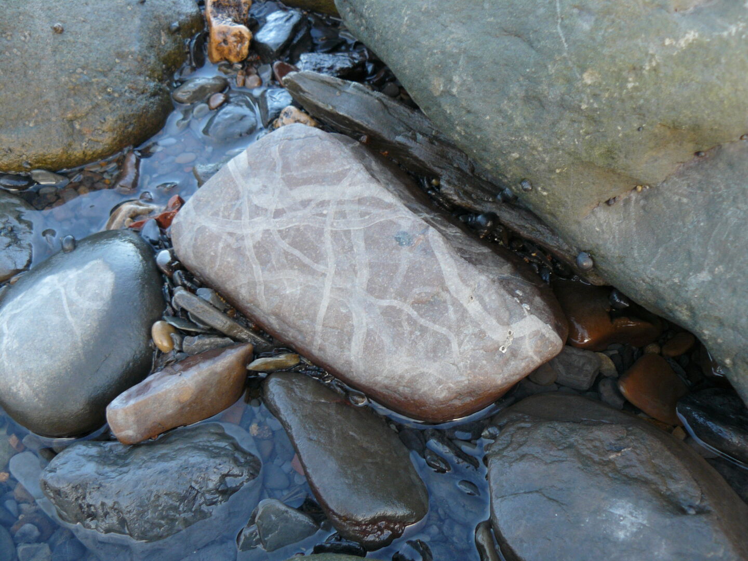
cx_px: 374
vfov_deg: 39.7
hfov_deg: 51.4
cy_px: 280
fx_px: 778
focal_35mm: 36
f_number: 2.8
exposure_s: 1/50
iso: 100
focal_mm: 6
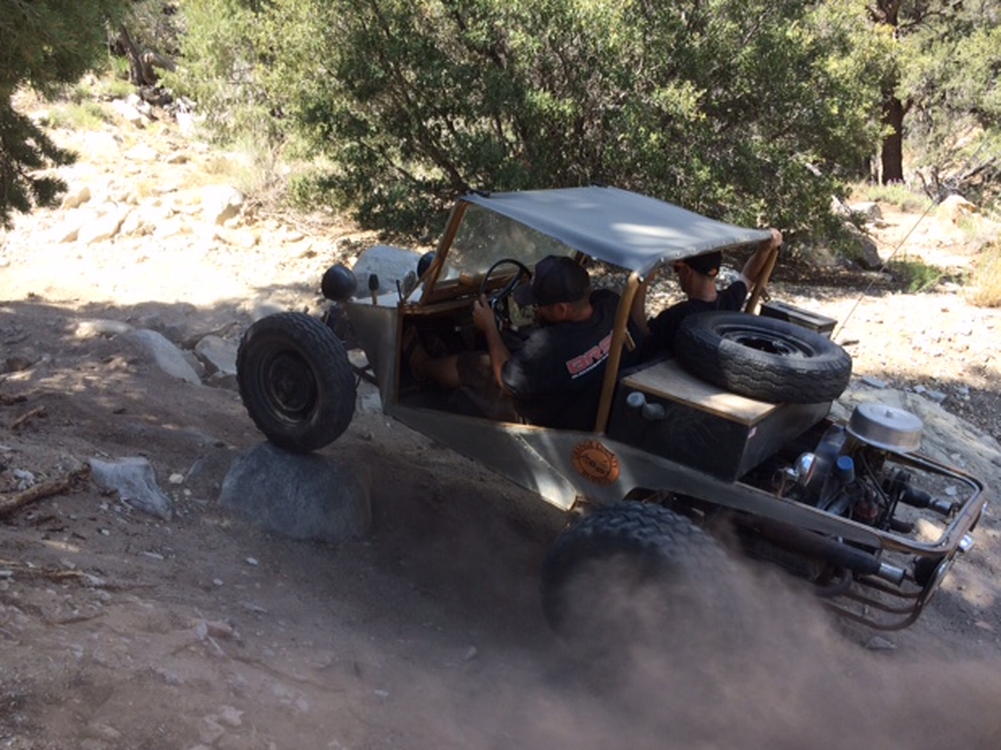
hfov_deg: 60.0
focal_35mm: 30
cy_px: 378
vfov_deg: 46.8
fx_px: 867
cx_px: 496
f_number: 2.2
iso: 32
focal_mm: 4.15
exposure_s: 1/461
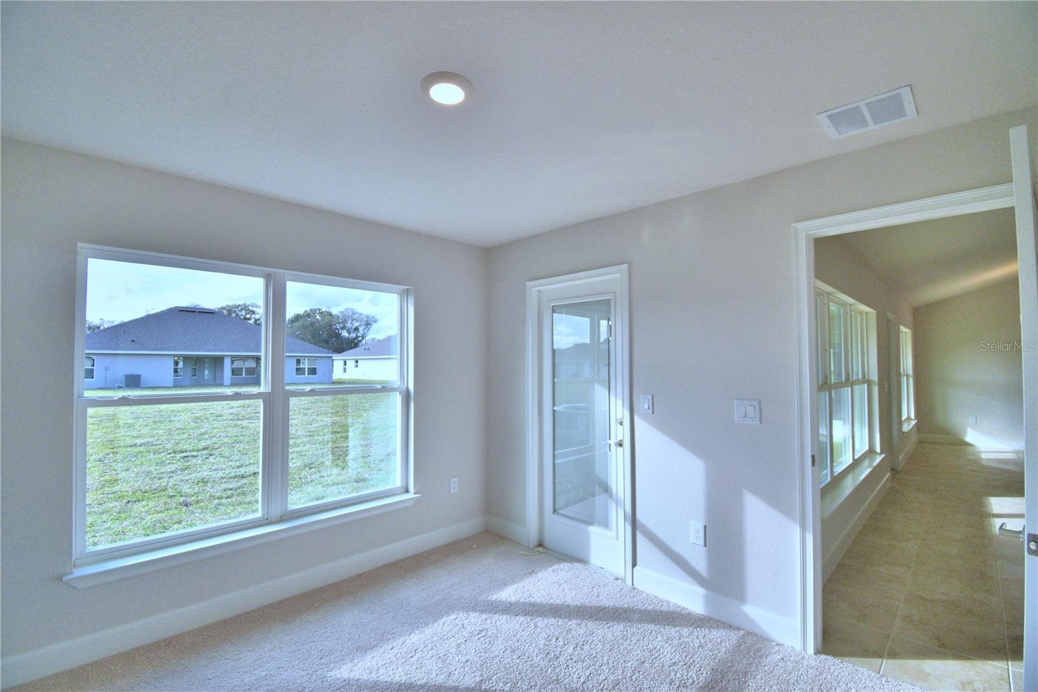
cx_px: 519
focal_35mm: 15
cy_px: 346
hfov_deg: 100.4
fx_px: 432
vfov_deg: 77.3
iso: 200
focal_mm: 10
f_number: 4.5
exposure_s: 1/400
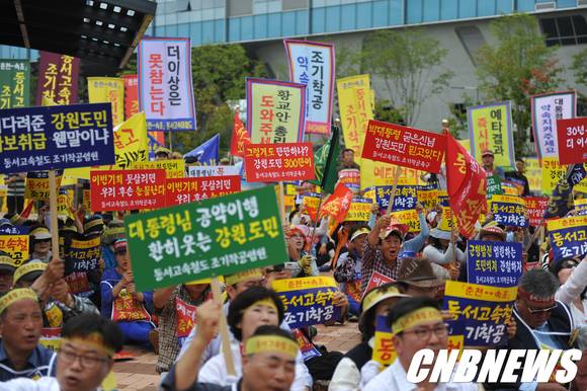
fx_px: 1141
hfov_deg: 28.9
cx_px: 294
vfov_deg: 19.4
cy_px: 196
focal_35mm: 70
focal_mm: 70
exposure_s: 1/2000
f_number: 2.8
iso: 200
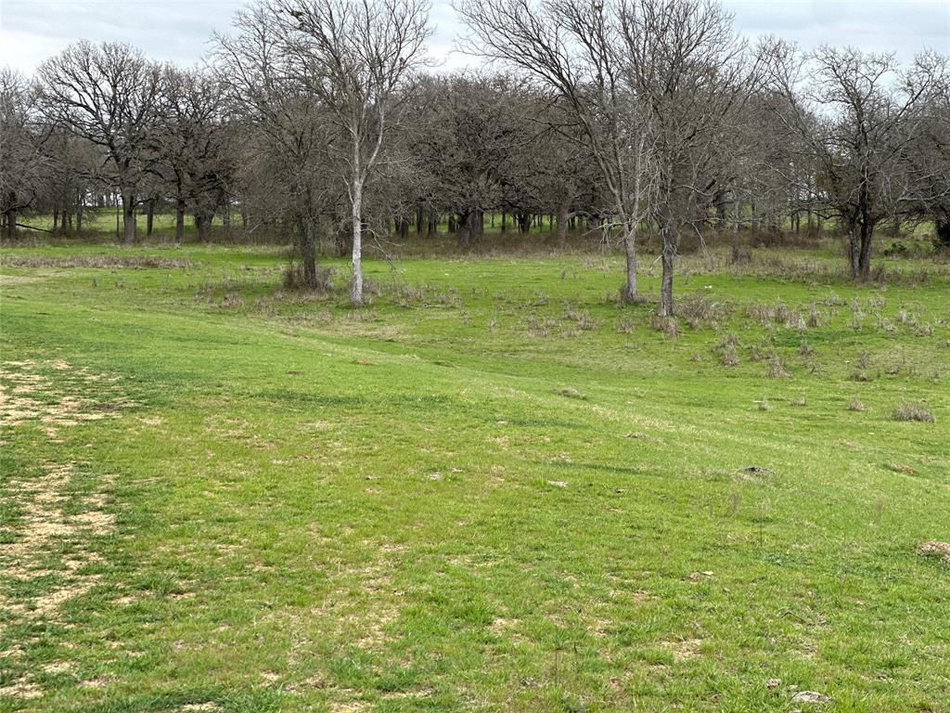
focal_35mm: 77
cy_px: 356
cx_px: 475
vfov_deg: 19.1
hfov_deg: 25.3
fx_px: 2113
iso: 20
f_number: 2.8
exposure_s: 1/121
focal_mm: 9
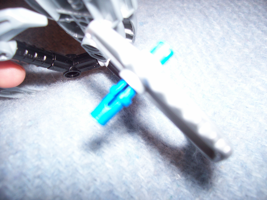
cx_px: 134
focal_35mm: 34
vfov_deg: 41.8
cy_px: 100
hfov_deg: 54.0
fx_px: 262
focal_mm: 5.6
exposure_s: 1/64
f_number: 2.7
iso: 80
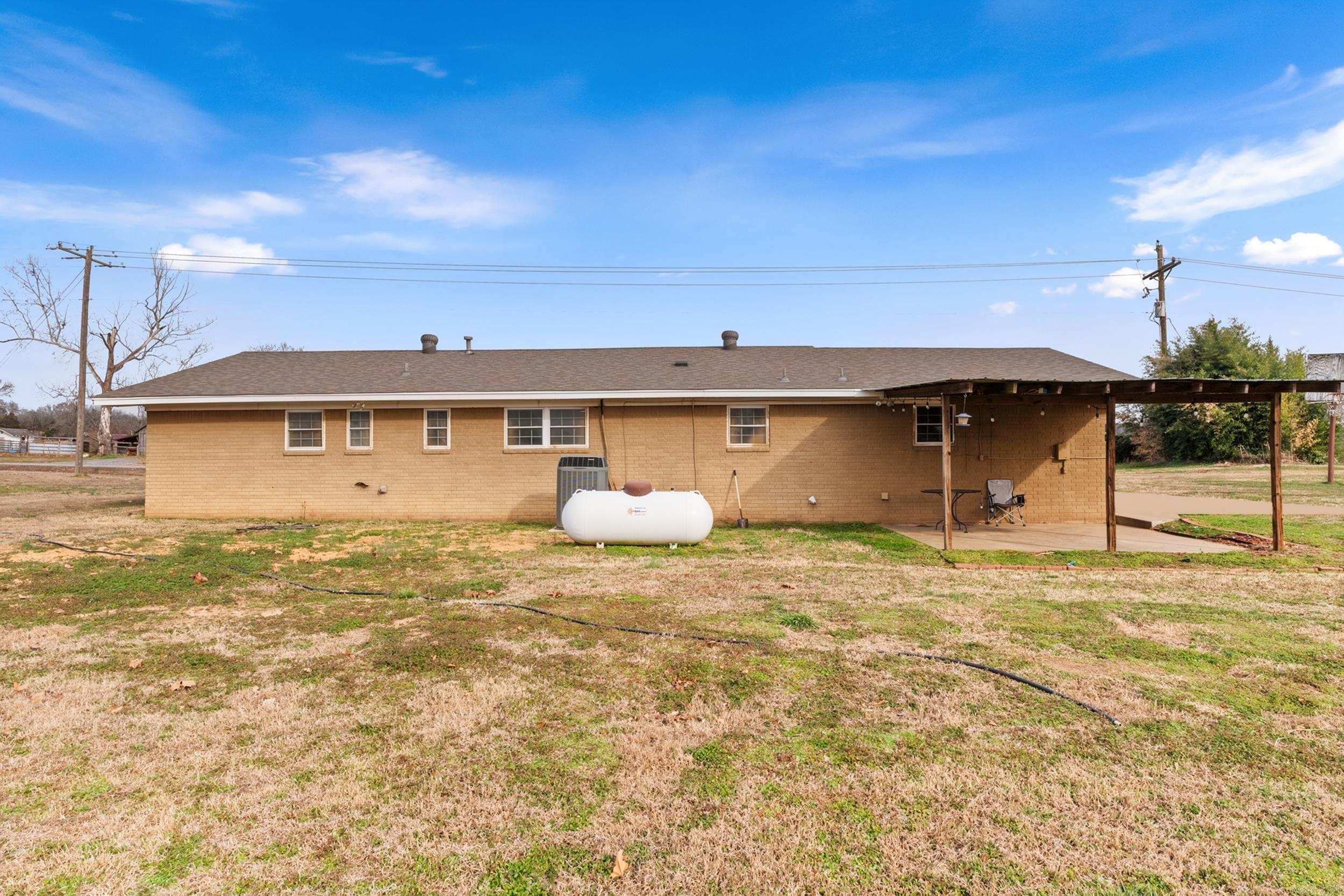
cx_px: 672
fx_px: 722
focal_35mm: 19
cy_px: 448
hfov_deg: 85.9
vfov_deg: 63.6
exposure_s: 1/125
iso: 200
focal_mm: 12.9
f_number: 9
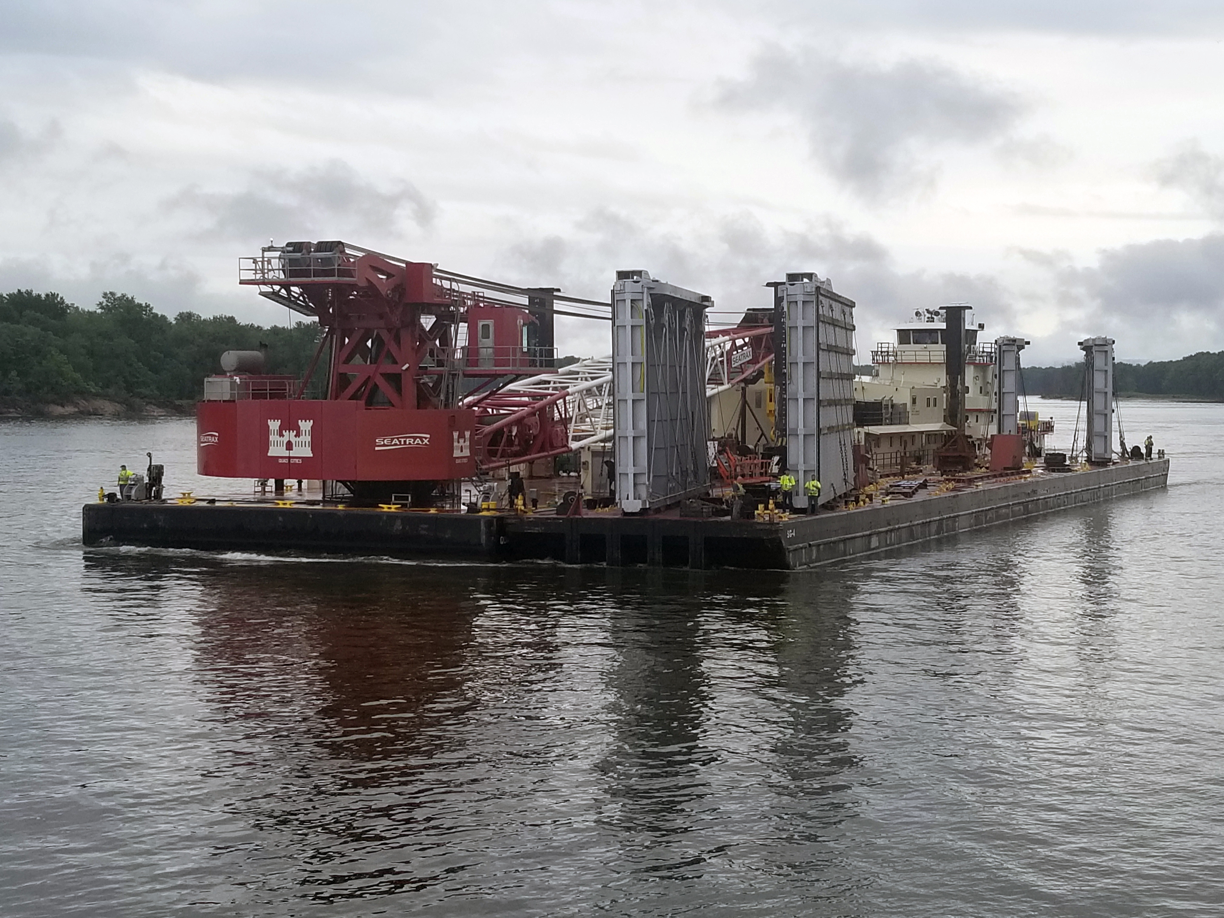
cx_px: 612
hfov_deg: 67.3
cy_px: 459
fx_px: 919
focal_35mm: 26
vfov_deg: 53.1
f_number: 1.7
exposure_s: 1/1140
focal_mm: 4.25
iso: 50
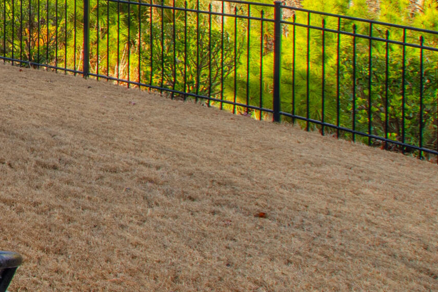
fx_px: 645
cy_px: -61
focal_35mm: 53
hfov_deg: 24.6
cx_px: -280
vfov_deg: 23.3
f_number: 8
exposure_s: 1/30
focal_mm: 10
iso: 100
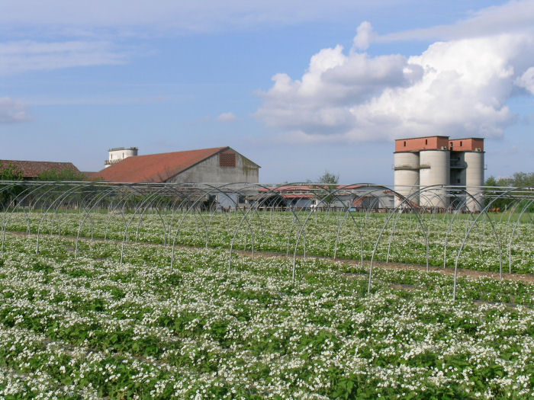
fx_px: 1003
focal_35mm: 65
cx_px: 267
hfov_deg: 29.8
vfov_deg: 22.6
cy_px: 200
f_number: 7.6
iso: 50
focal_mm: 13.5
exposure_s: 1/208
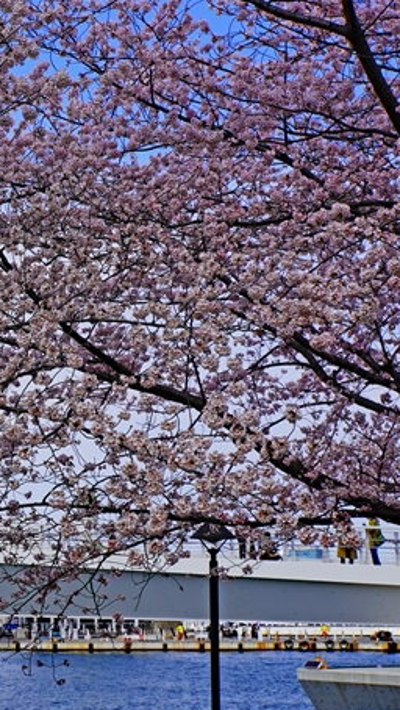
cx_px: -88
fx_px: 1583
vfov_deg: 25.3
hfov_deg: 14.0
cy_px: 385
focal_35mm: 84
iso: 100
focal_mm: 30.4
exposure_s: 1/400
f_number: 8
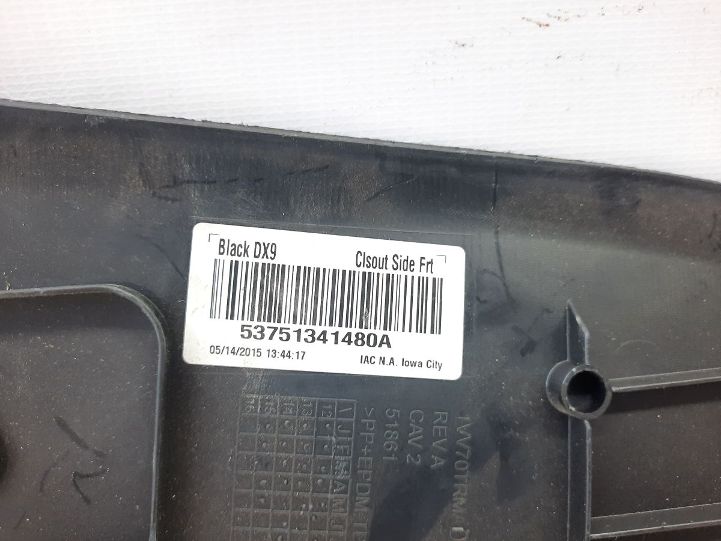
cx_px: 360
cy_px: 270
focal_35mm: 25
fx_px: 521
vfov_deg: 54.9
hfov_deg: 69.4
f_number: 2
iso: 160
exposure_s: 1/50
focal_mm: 4.6
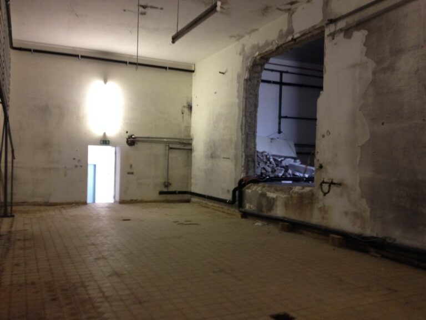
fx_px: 431
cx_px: 213
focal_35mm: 35
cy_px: 160
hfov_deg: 52.6
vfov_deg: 40.7
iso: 200
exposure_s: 1/20
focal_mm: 4.28
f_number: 2.4
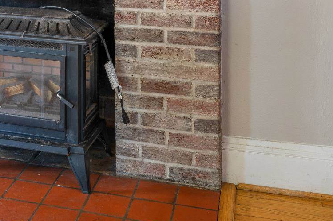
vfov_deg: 22.3
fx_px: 555
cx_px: 36
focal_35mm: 60
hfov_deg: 31.9
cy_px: 49
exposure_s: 1/4
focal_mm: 30
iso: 200
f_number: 8
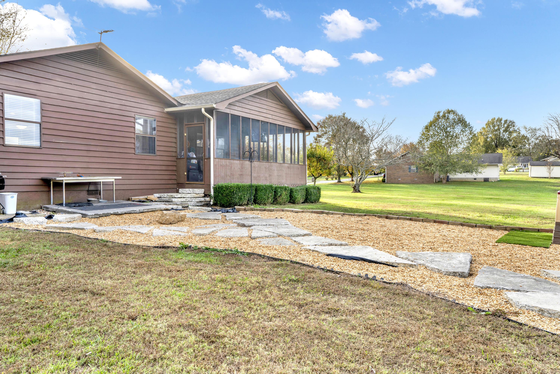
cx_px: 280
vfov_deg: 51.3
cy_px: 187
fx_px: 389
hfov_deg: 71.5
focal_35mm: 25
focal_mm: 25
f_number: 10
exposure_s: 1/25
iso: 100
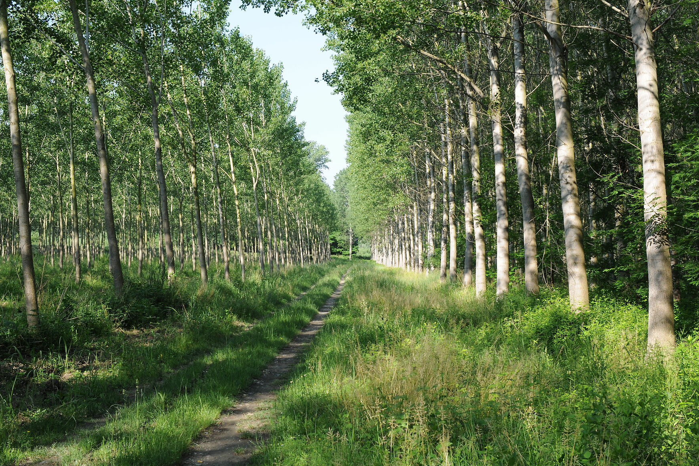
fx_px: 932
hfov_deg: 41.1
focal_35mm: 48
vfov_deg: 28.1
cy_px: 227
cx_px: 381
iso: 250
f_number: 11
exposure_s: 1/100
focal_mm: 35
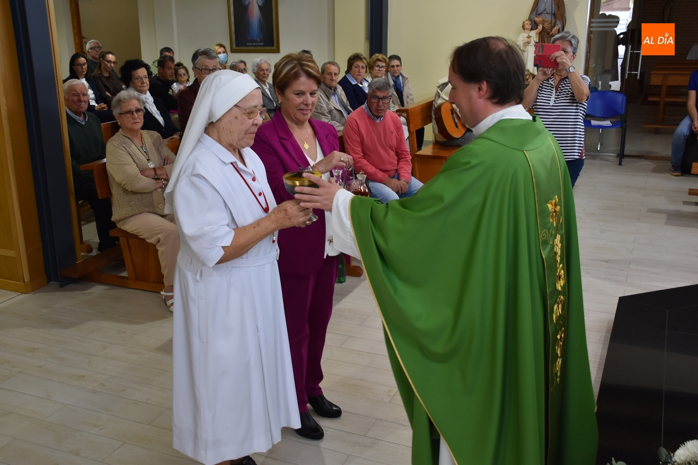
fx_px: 698
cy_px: 232
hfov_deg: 53.2
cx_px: 349
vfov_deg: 36.8
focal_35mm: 36
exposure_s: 1/60
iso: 640
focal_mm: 24
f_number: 4
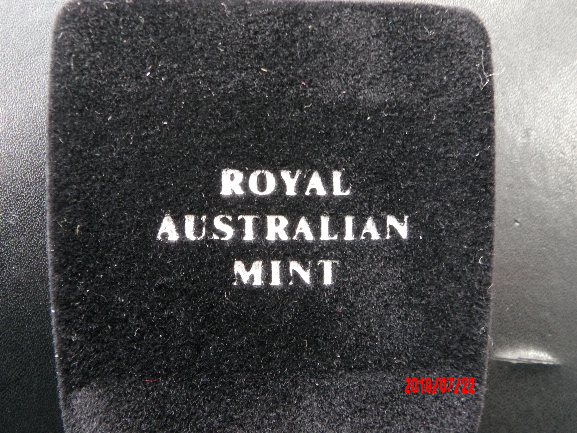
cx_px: 288
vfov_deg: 41.8
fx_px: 567
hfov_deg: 54.0
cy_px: 216
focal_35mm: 34
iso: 611
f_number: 4.5
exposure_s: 1/15
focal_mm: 6.2
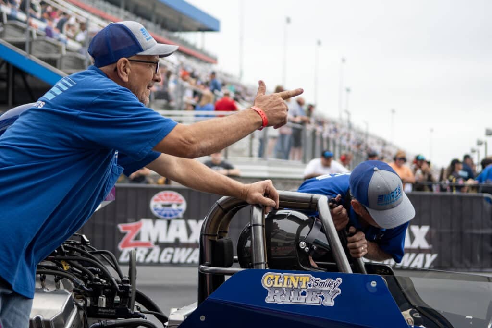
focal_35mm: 75
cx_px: 246
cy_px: 164
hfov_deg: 27.0
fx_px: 1025
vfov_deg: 18.2
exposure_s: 1/640
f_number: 2.8
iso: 100
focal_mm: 50
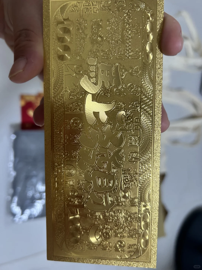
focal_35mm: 26
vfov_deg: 67.3
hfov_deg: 53.1
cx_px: 101
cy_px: 135
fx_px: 202
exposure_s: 1/50
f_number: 1.5
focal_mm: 5.7
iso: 125
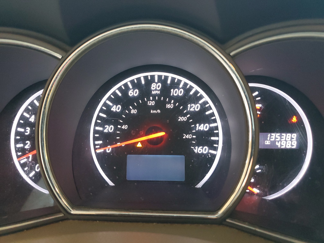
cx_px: 162
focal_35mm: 26
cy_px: 122
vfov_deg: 53.1
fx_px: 243
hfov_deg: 67.3
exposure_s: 1/30
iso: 299
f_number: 1.5
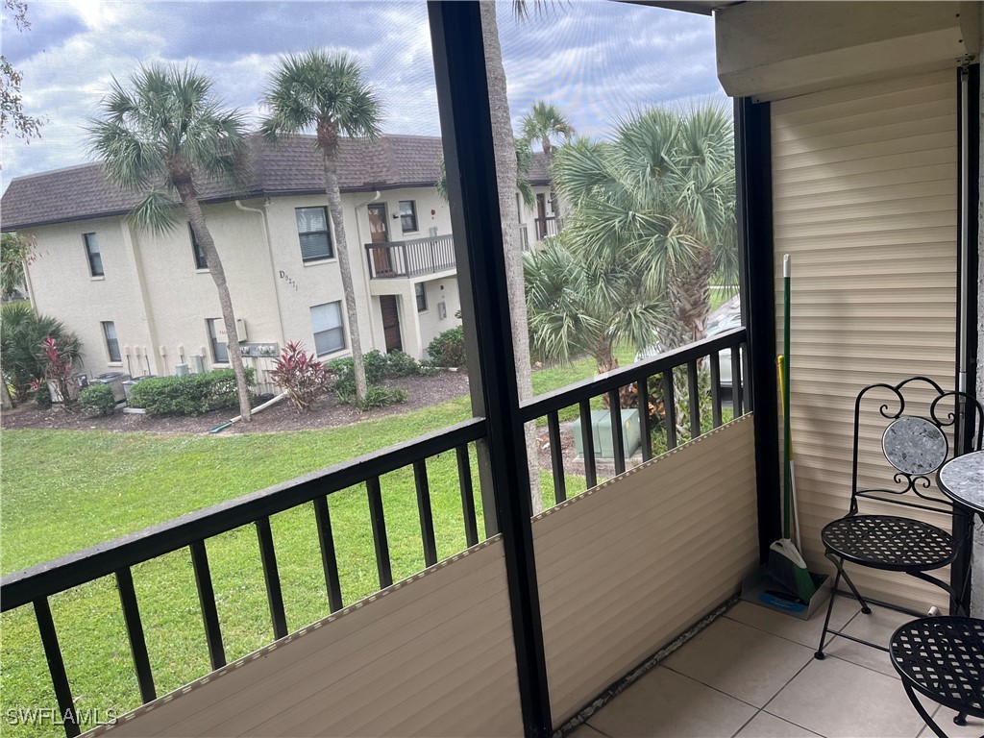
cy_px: 369
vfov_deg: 53.1
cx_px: 492
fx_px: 739
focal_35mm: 26
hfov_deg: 67.3
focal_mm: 5.1
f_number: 1.6
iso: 50
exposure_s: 1/435
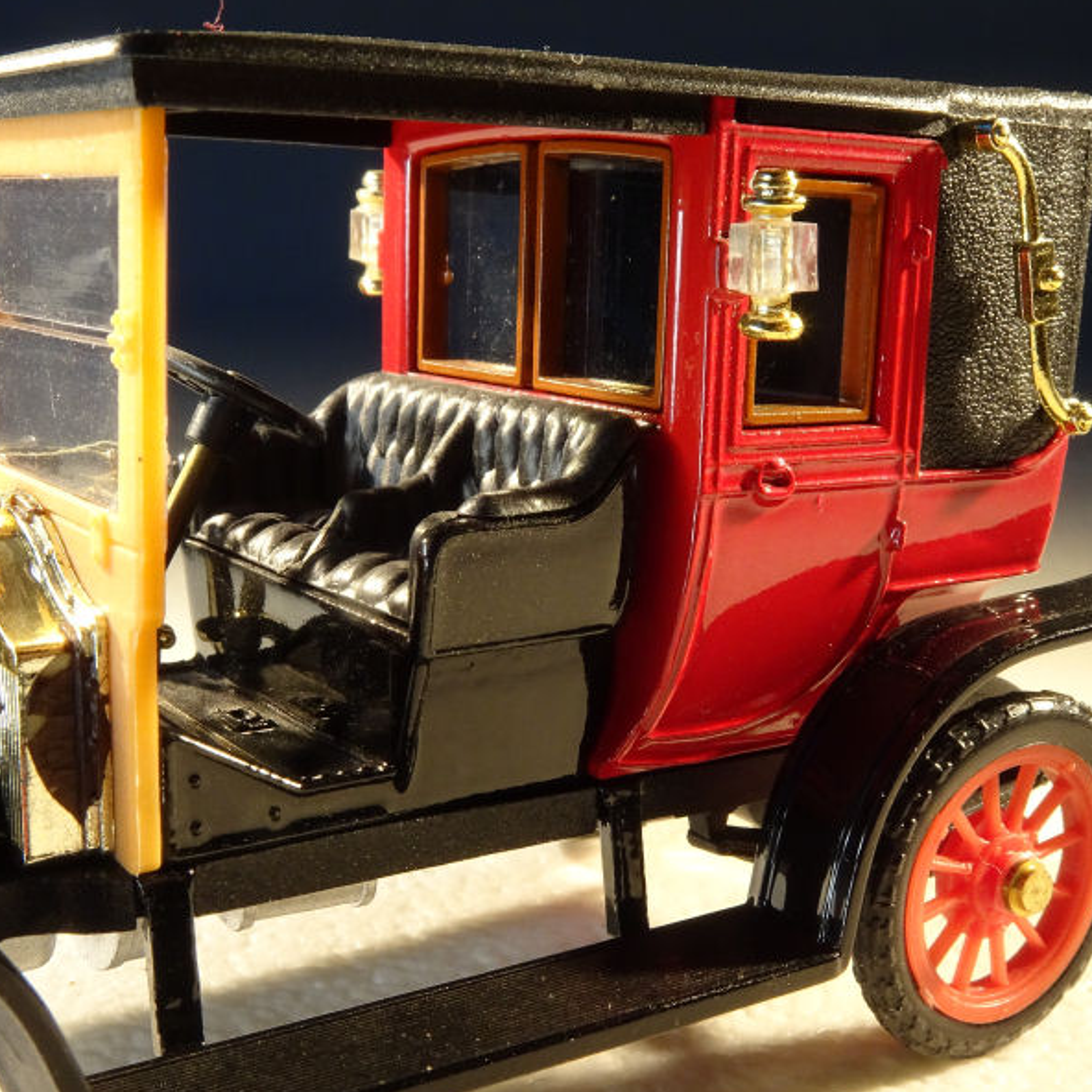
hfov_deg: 39.2
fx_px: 1535
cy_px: 546
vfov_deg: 39.2
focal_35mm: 43
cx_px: 566
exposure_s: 1/40
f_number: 8
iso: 250
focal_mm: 6.17
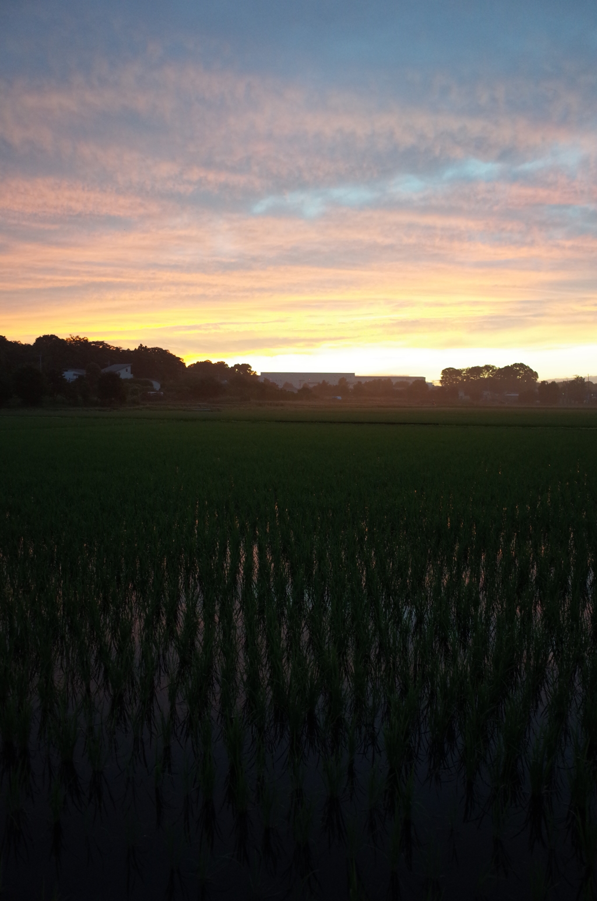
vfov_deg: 65.6
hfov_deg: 46.2
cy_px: 450
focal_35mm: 28
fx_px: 700
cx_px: 298
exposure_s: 1/40
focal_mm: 18.3
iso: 800
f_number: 2.8
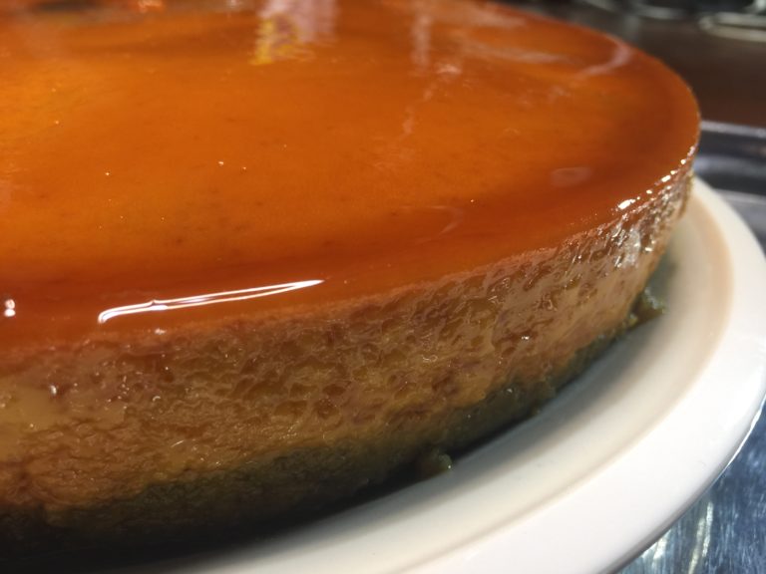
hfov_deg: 61.7
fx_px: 642
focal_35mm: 29
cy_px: 287
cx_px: 383
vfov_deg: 48.2
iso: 32
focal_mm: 4.15
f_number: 2.2
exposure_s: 1/15
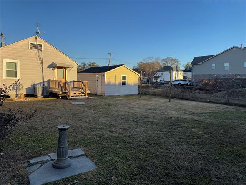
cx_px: 123
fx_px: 171
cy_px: 92
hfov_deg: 71.6
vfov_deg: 56.8
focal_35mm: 24
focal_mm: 6.76
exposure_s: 1/2331
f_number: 1.78
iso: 64
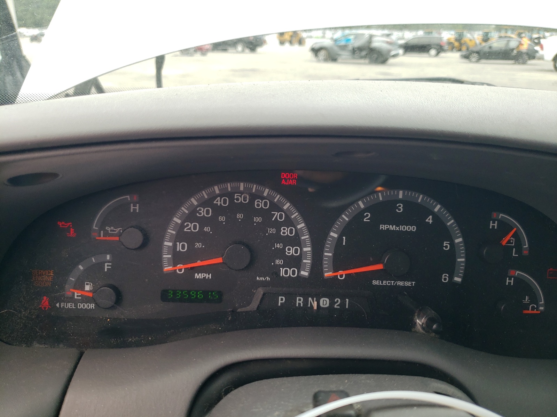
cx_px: 278
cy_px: 208
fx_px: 418
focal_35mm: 26
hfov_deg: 67.3
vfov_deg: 53.1
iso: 50
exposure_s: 1/256
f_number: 1.5
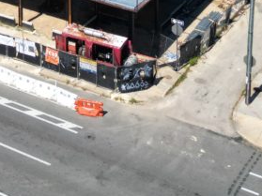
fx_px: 666
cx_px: 13
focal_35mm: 88
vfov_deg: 14.7
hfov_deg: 21.6
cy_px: -154
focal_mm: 6.72
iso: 110
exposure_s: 1/3000
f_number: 1.7
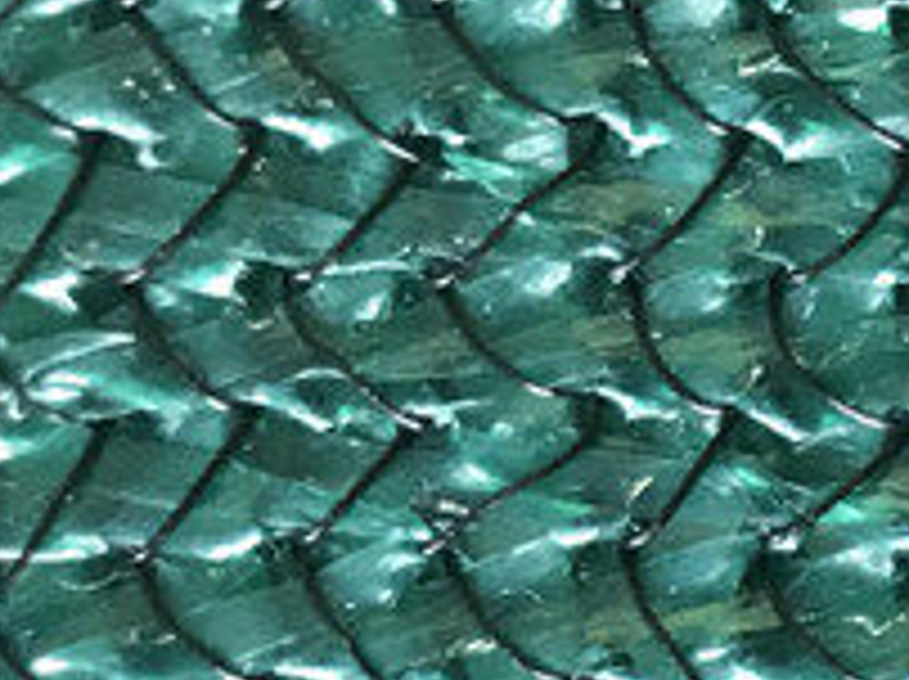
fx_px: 2911
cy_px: 1283
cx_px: 1696
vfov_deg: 12.1
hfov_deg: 15.1
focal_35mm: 111
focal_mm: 3.99
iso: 32
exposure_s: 1/33
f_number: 1.8
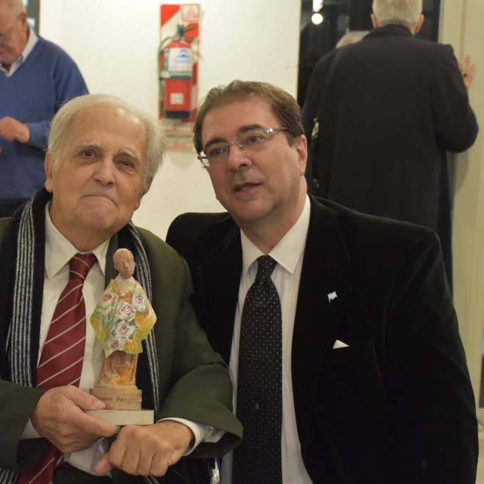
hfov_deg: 25.4
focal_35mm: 68
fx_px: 1070
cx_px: 170
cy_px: 243
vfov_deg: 25.5
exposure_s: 1/30
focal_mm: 35
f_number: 4.2
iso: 1600
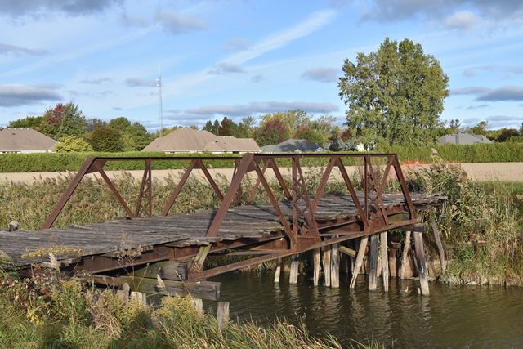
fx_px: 697
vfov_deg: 28.1
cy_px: 174
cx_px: 262
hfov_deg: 41.1
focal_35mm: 48
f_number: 11
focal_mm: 32
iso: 800
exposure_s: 1/500
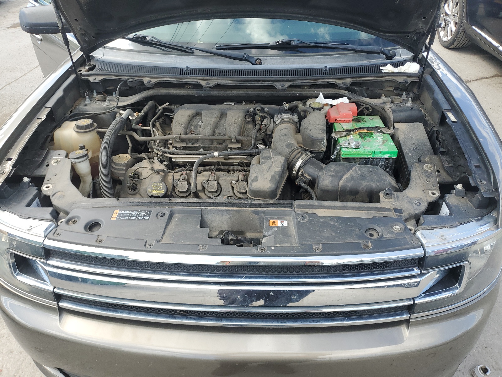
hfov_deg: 67.3
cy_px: 188
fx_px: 377
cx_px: 251
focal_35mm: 26
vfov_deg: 53.1
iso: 50
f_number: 1.5
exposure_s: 1/588
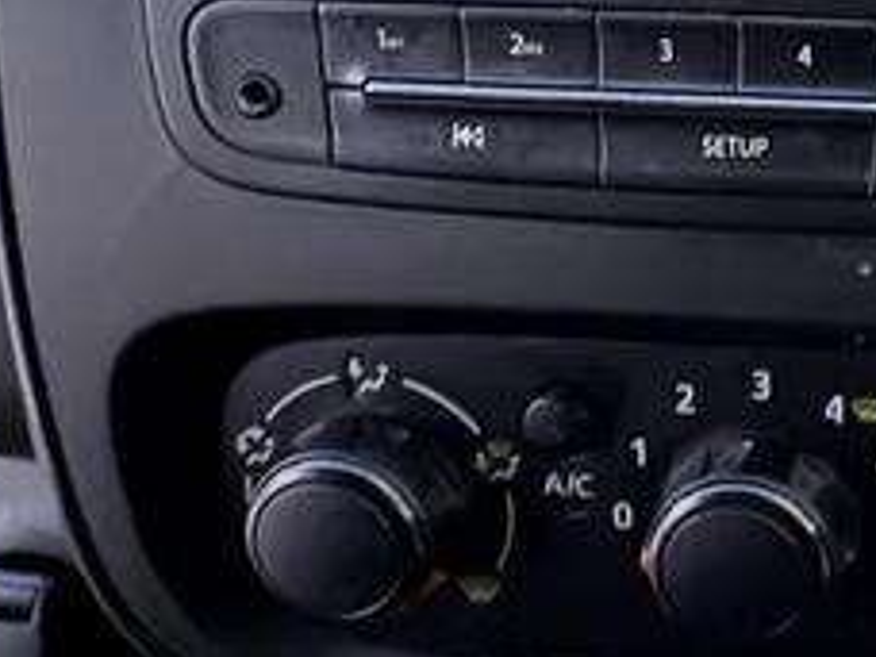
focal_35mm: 55
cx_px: 1110
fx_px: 1392
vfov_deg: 25.6
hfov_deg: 29.0
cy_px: 54
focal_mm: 2.22
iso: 1250
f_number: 2.2
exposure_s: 1/8
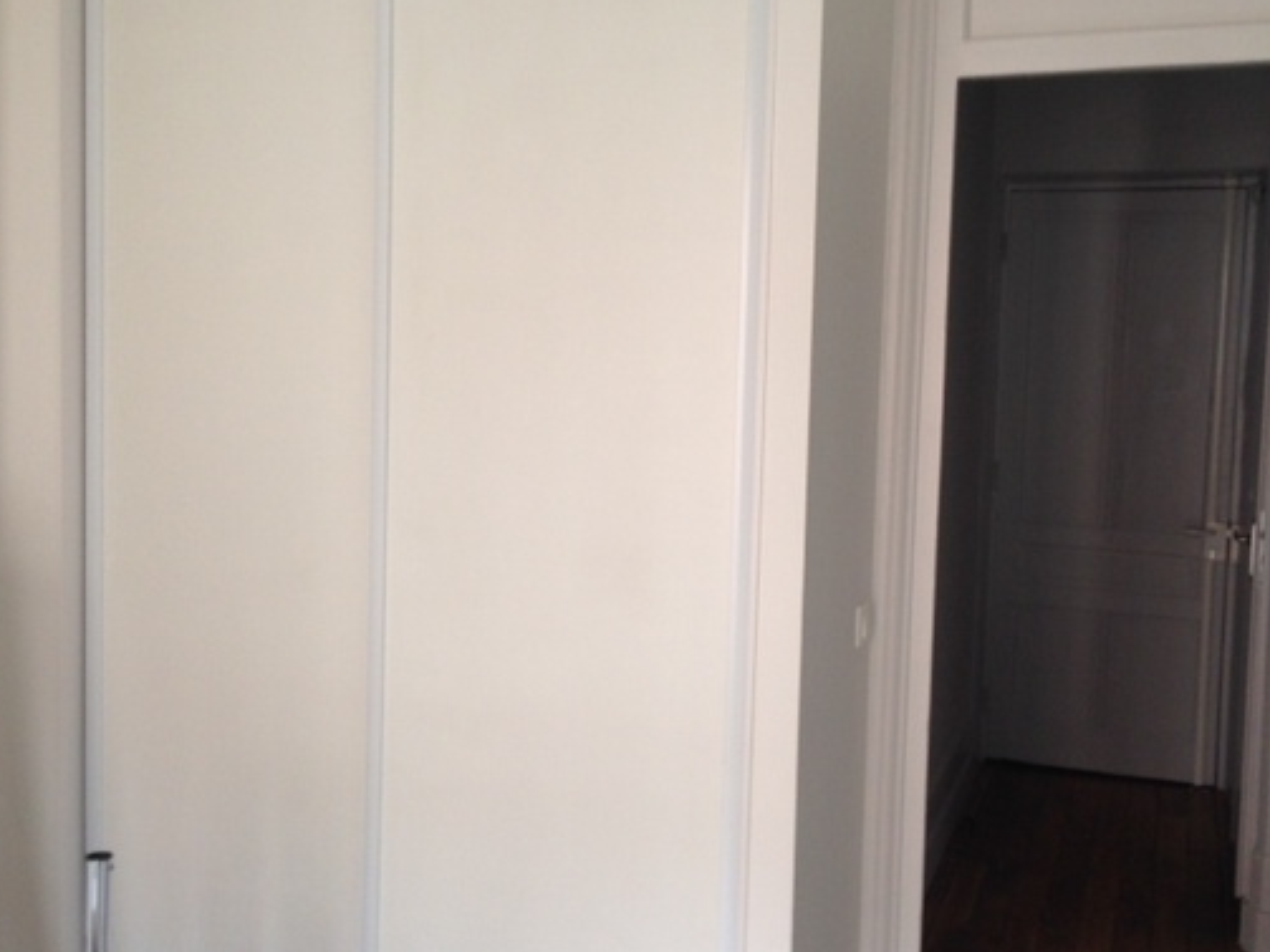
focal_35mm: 42
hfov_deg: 44.8
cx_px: 689
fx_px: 1541
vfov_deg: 34.3
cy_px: 434
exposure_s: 1/20
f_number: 2.4
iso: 80
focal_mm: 4.12
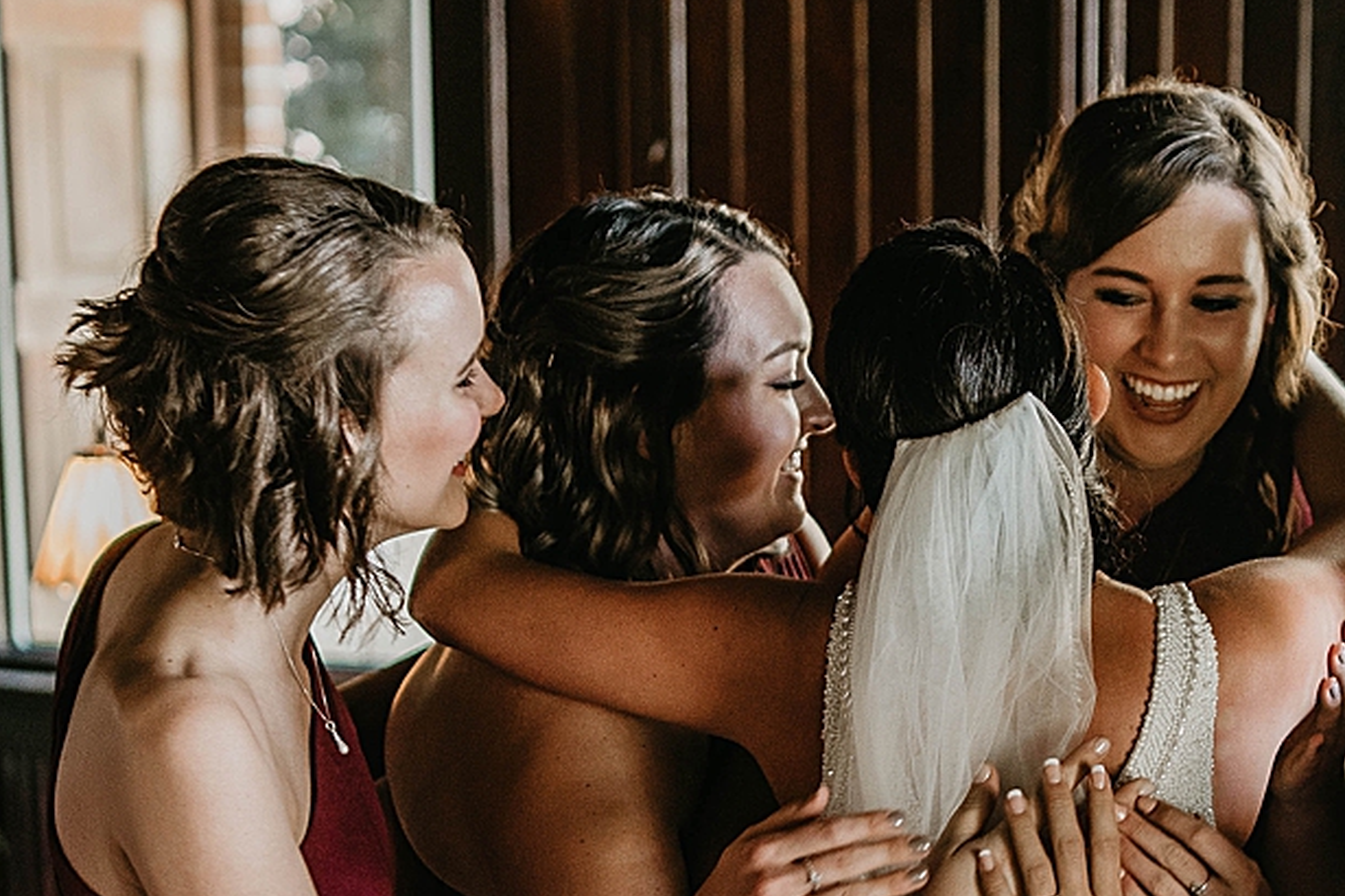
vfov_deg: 14.7
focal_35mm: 91
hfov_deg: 22.4
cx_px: 776
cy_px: 926
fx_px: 3400
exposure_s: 1/160
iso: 640
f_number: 1.8
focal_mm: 35
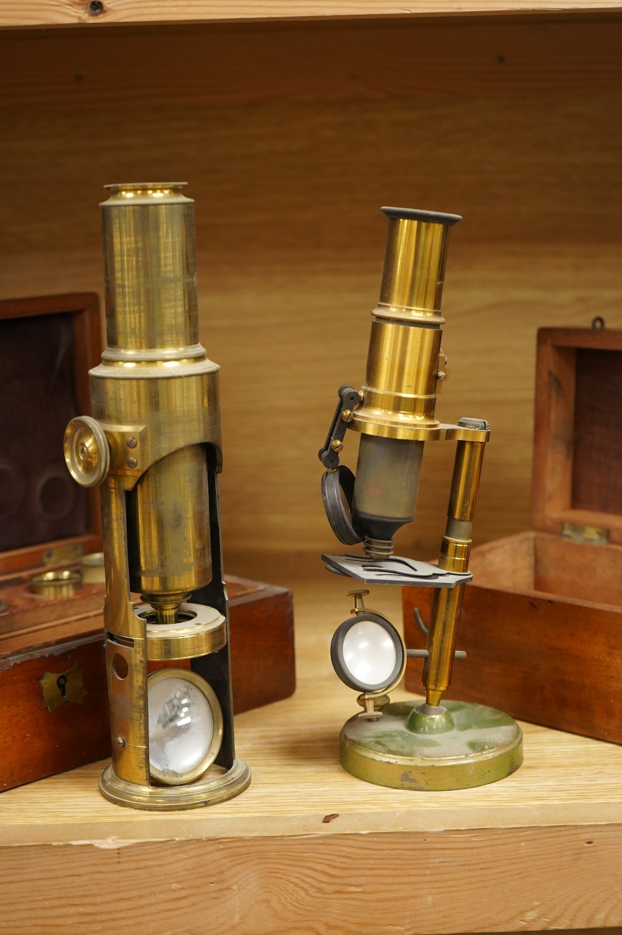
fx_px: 1506
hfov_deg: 23.3
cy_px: 468
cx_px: 311
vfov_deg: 34.5
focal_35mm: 58
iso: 4000
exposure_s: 1/160
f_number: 5.6
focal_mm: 58
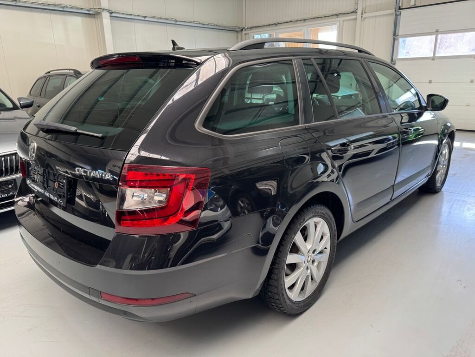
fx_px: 329
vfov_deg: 56.8
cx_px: 238
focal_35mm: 24
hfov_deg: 71.6
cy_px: 178
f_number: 1.78
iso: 200
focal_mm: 6.76
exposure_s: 1/103
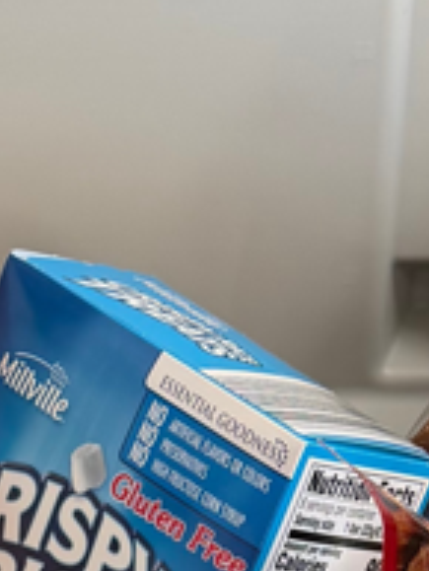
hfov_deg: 10.0
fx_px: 2459
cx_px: 160
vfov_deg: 12.2
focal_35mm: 149
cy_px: 997
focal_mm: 6.76
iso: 125
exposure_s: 1/120
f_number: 1.78
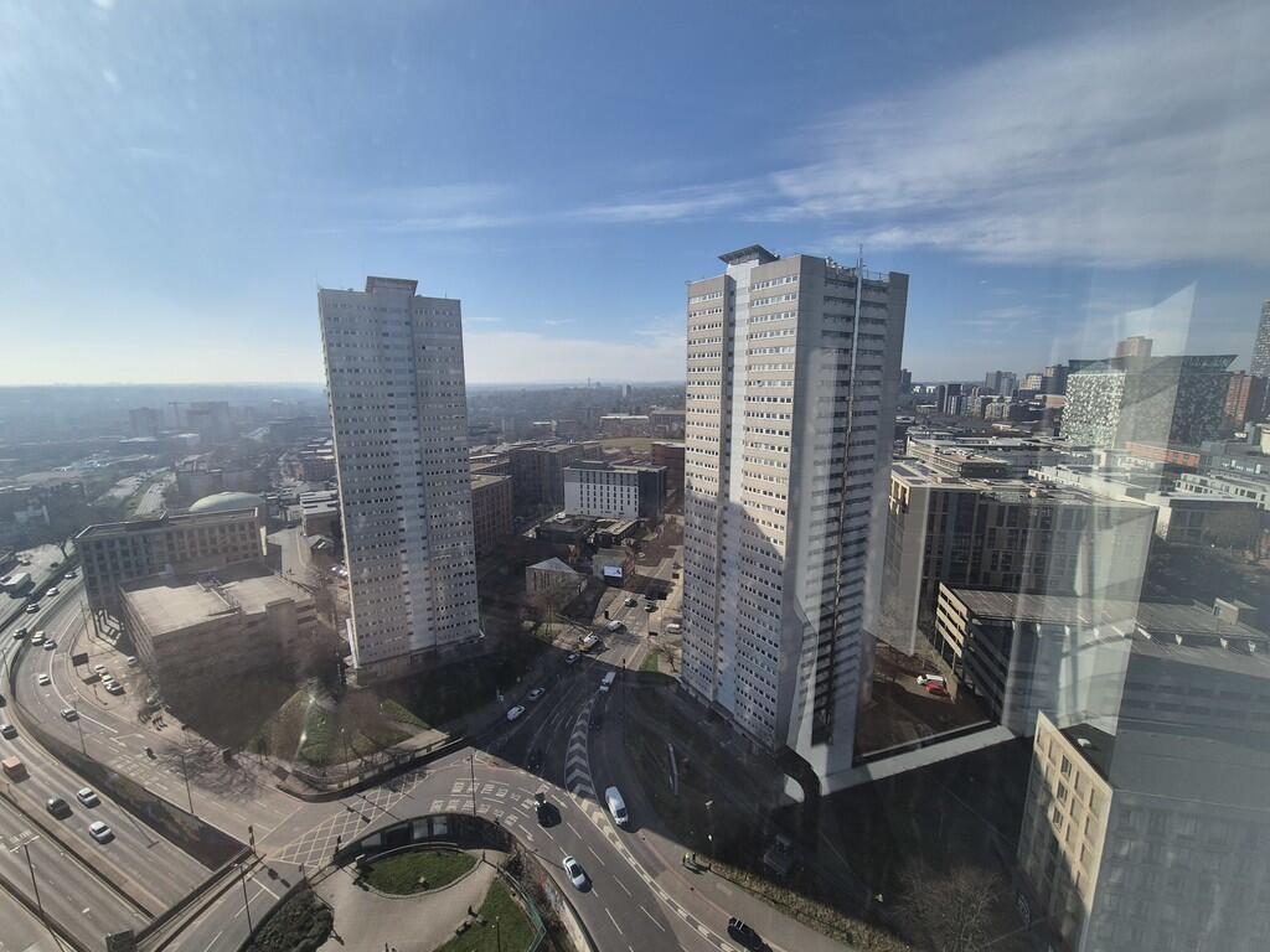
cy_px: 476
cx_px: 635
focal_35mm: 13
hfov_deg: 106.2
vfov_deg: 89.9
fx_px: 477
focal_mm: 2.2
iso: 50
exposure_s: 1/3128
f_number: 2.2
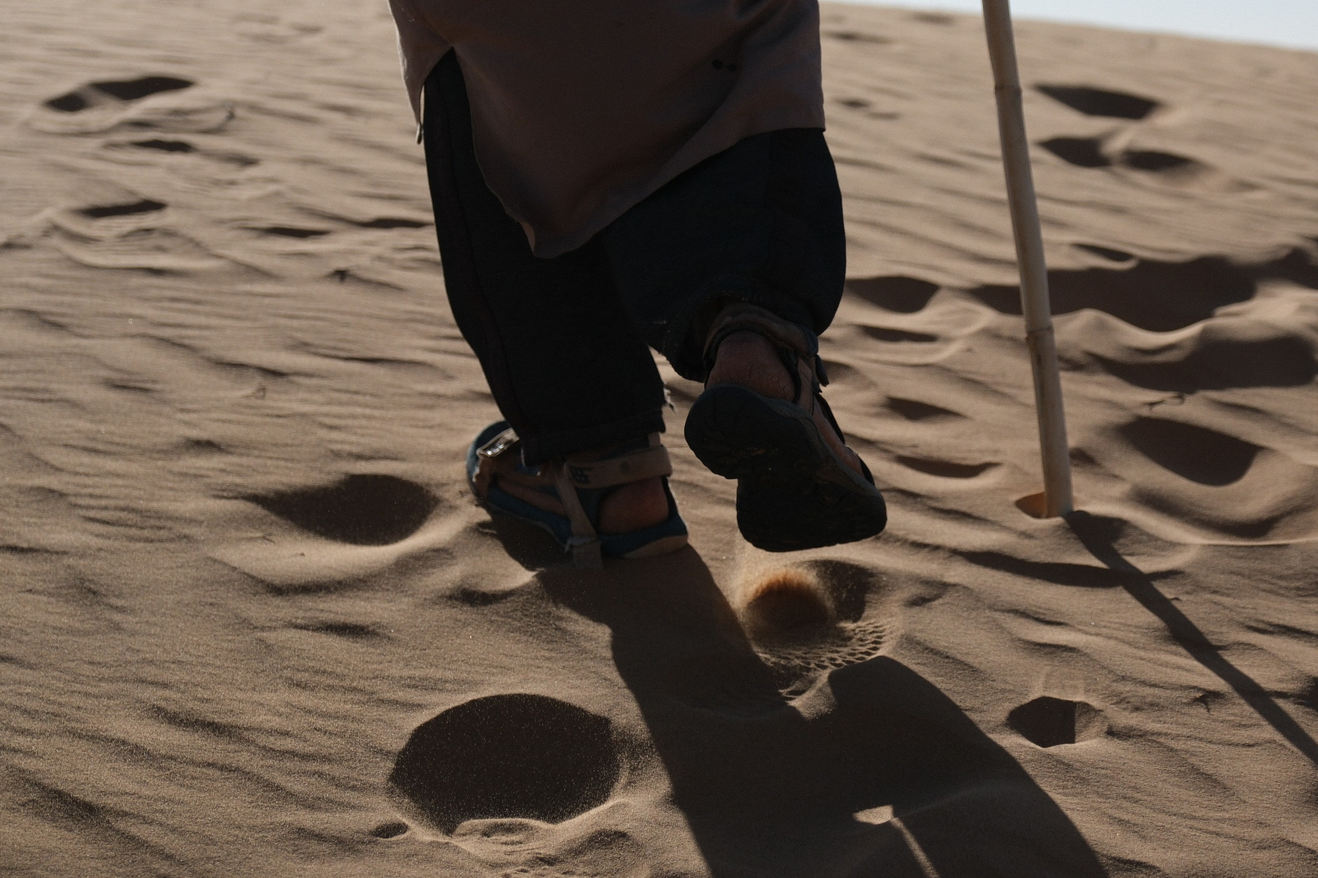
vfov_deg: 12.8
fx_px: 3917
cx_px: 865
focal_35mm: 107
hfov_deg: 19.1
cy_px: 447
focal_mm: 51.6
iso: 320
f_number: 2.8
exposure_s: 1/8000
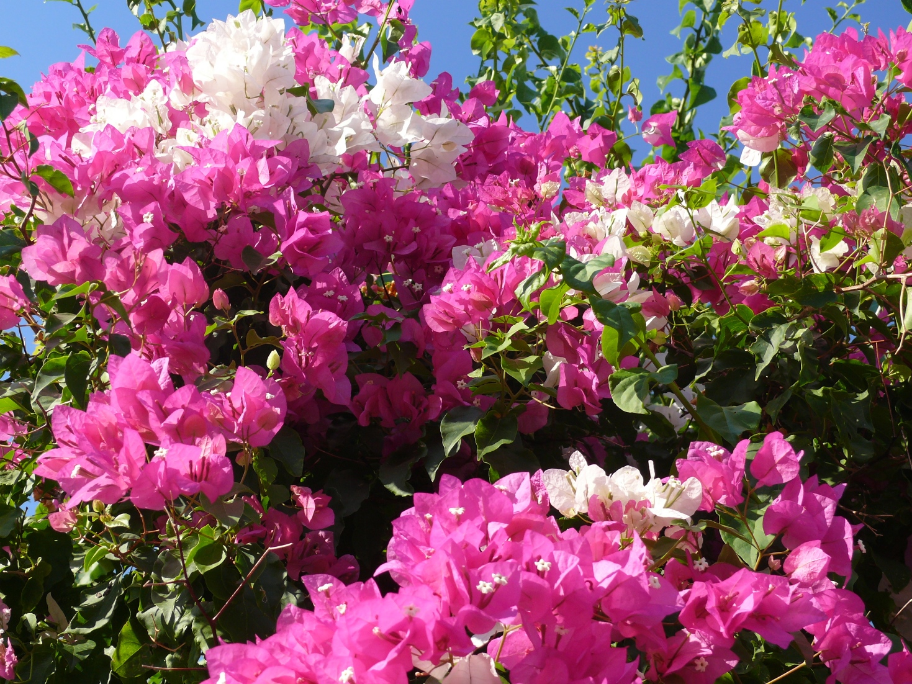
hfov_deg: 31.2
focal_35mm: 62
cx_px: 456
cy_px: 342
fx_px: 1634
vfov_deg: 23.7
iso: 100
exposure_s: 1/200
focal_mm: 12.3
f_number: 4
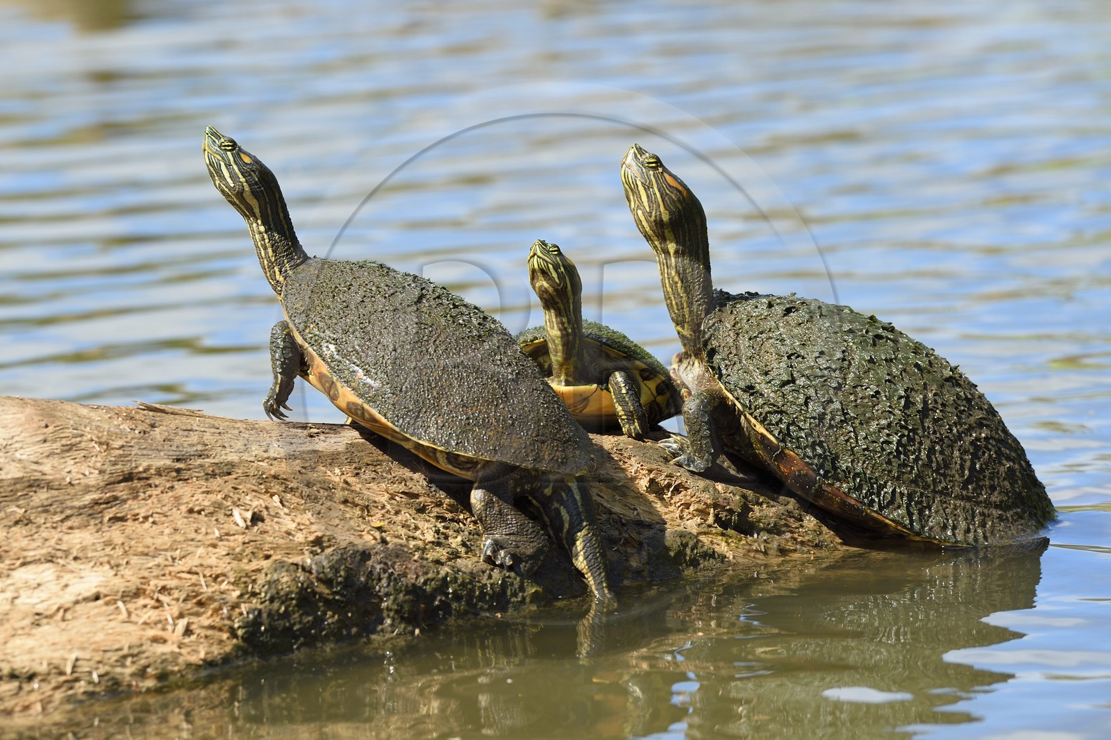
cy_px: 370
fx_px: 6171
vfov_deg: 6.9
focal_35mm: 200
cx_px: 556
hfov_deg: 10.3
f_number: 9
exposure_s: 1/250
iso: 200
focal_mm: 200
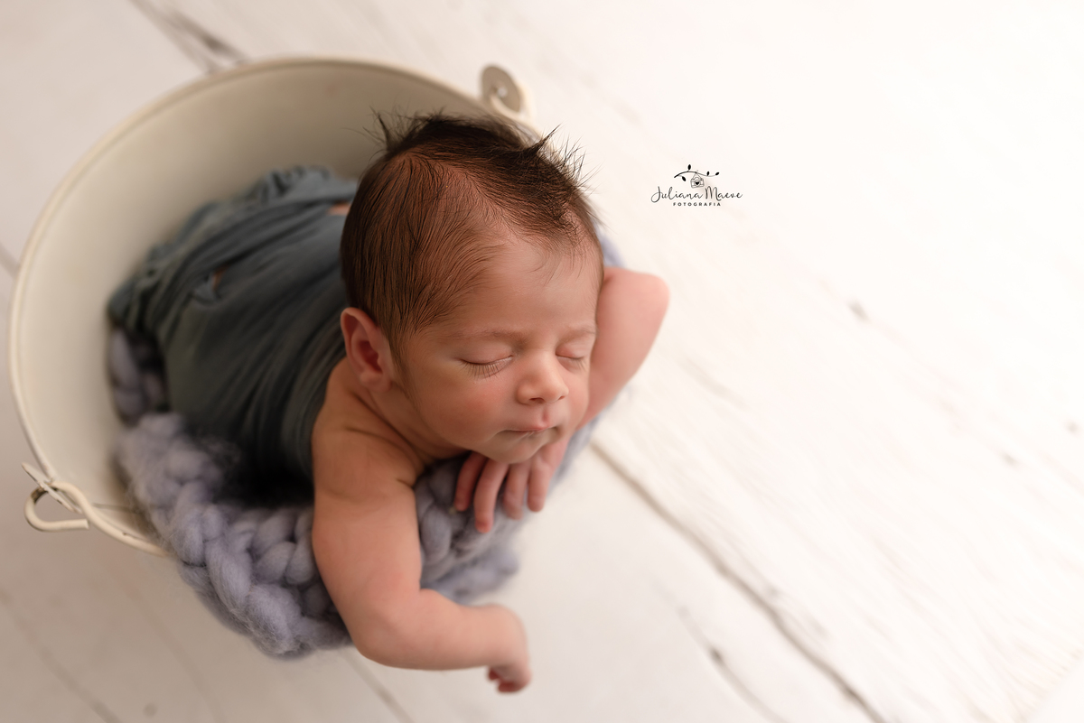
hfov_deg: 54.4
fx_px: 1054
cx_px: 542
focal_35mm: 35
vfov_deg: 37.9
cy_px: 362
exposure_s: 1/125
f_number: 2.8
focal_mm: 35
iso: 125
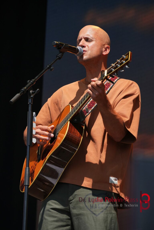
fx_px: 1444
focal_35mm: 225
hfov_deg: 6.1
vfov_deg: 9.1
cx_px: 77
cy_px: 115
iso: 100
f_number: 6.3
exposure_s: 1/320
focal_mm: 150
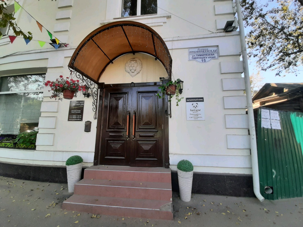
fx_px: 114
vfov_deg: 89.9
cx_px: 152
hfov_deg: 106.2
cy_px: 114
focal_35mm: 13
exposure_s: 1/161
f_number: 2.2
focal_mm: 1.42
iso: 40
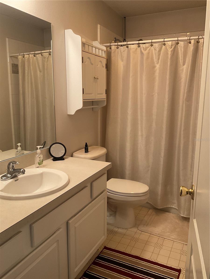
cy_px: 140
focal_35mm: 29
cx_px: 105
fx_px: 235
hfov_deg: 48.2
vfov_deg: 61.7
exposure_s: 1/60
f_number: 1.8
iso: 125
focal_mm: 3
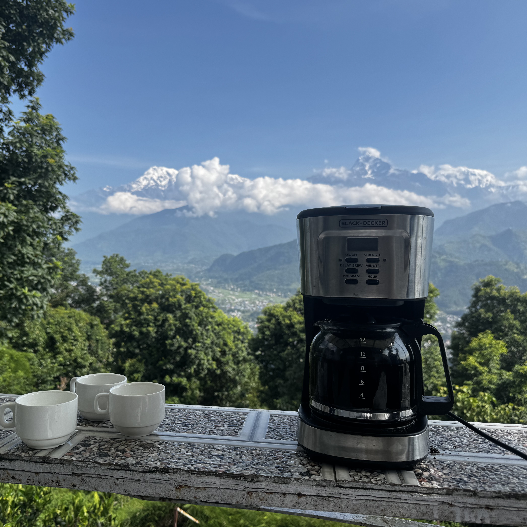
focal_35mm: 29
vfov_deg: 55.6
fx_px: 500
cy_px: 262
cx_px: 227
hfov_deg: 55.4
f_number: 1.78
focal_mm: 6.76
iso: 80
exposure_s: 1/3413
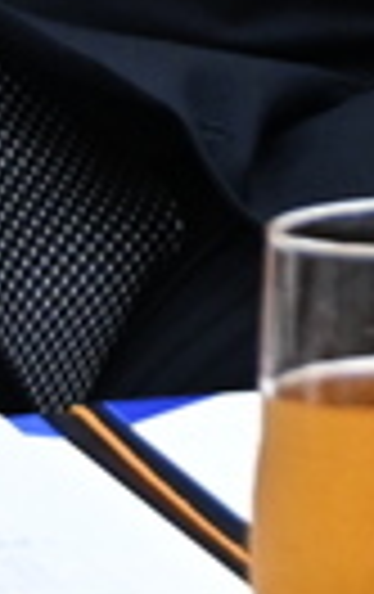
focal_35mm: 625
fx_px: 10149
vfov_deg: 3.3
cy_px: -1114
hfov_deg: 2.1
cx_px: 1627
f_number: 6.3
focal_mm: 58
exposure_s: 1/200
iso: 2000
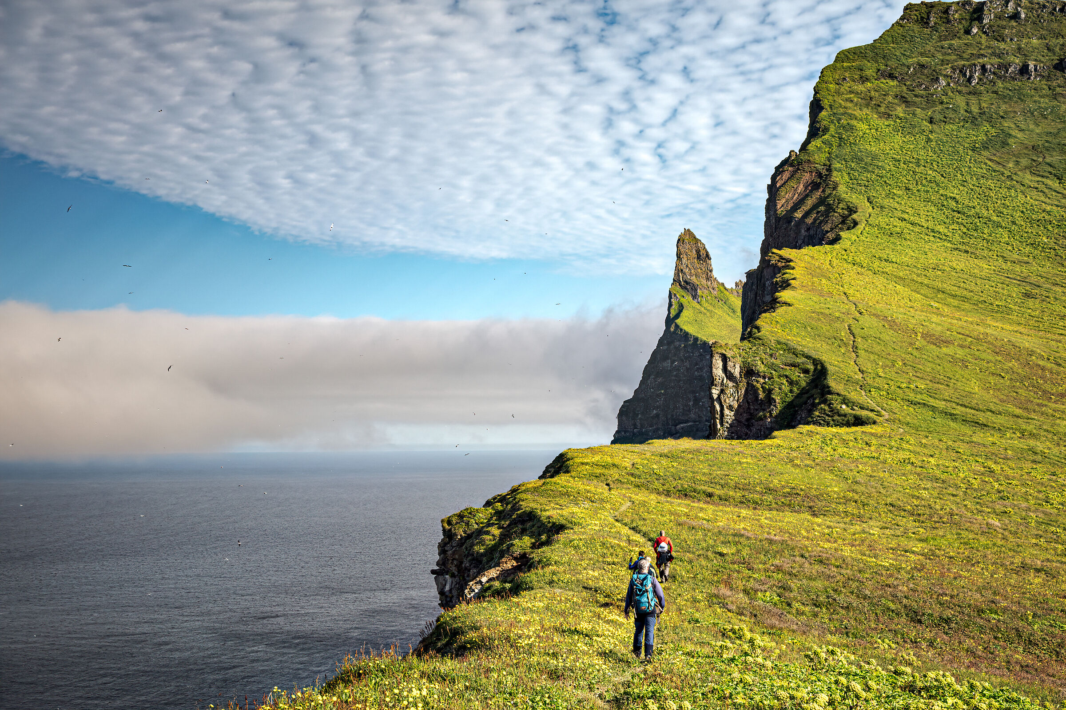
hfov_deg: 34.5
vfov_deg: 23.4
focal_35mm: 58
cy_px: 355
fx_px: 1717
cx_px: 533
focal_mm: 21.56
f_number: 4
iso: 64
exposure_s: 1/400
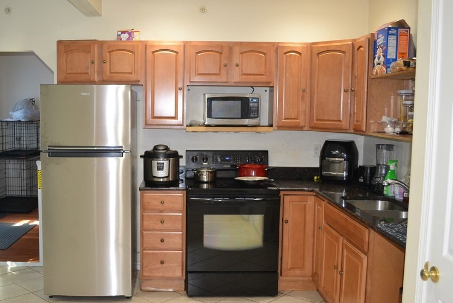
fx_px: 466
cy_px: 155
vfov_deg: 36.0
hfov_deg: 51.5
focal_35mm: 37
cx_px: 182
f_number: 3.8
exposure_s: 1/60
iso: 1100
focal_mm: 20
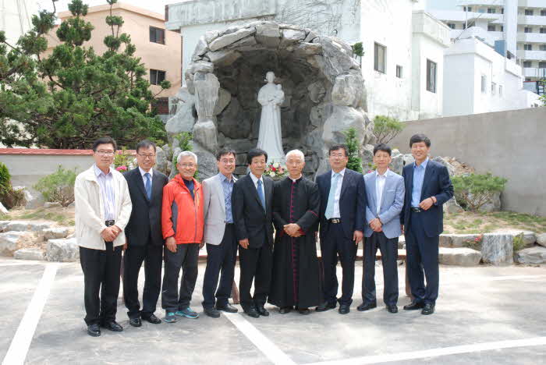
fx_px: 615
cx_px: 273
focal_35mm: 40
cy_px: 182
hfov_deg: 47.9
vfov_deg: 33.1
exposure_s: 1/60
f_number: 11
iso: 200
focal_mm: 27
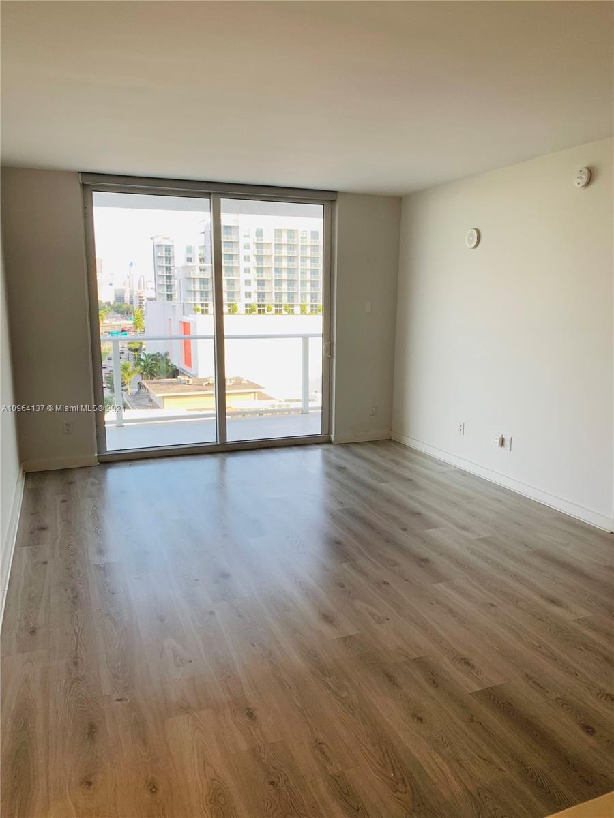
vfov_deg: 67.3
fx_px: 615
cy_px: 409
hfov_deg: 53.1
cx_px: 307
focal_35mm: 26
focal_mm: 4.25
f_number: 1.8
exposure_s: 1/120
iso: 40
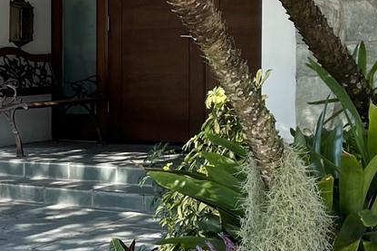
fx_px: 1089
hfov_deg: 18.8
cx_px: -43
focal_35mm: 104
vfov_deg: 13.2
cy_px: 116
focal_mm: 5.1
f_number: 1.6
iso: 32
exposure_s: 1/387
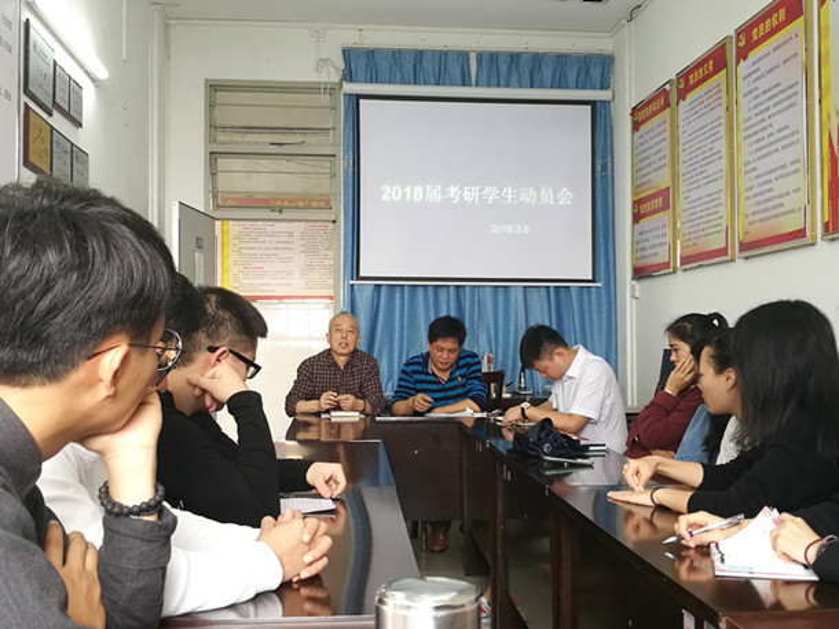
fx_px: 993
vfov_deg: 35.1
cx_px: 420
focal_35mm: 41
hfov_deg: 45.8
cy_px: 314
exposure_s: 1/33.3
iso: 125
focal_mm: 4.5
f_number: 2.2
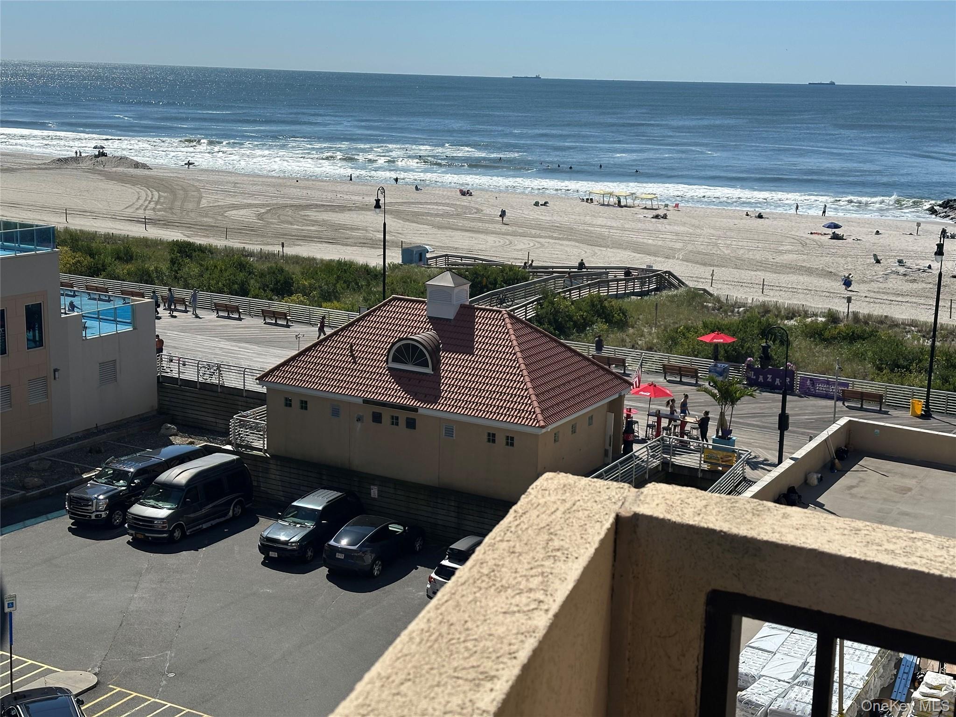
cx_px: 478
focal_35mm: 48
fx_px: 1326
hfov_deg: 39.7
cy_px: 358
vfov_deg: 30.3
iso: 64
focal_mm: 6.86
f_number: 1.78
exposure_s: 1/6211
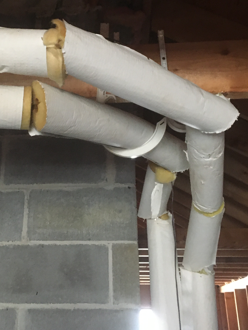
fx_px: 449
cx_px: 82
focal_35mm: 47
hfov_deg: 30.6
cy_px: 95
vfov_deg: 39.6
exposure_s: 1/15
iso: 250
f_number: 2.2
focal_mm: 4.15
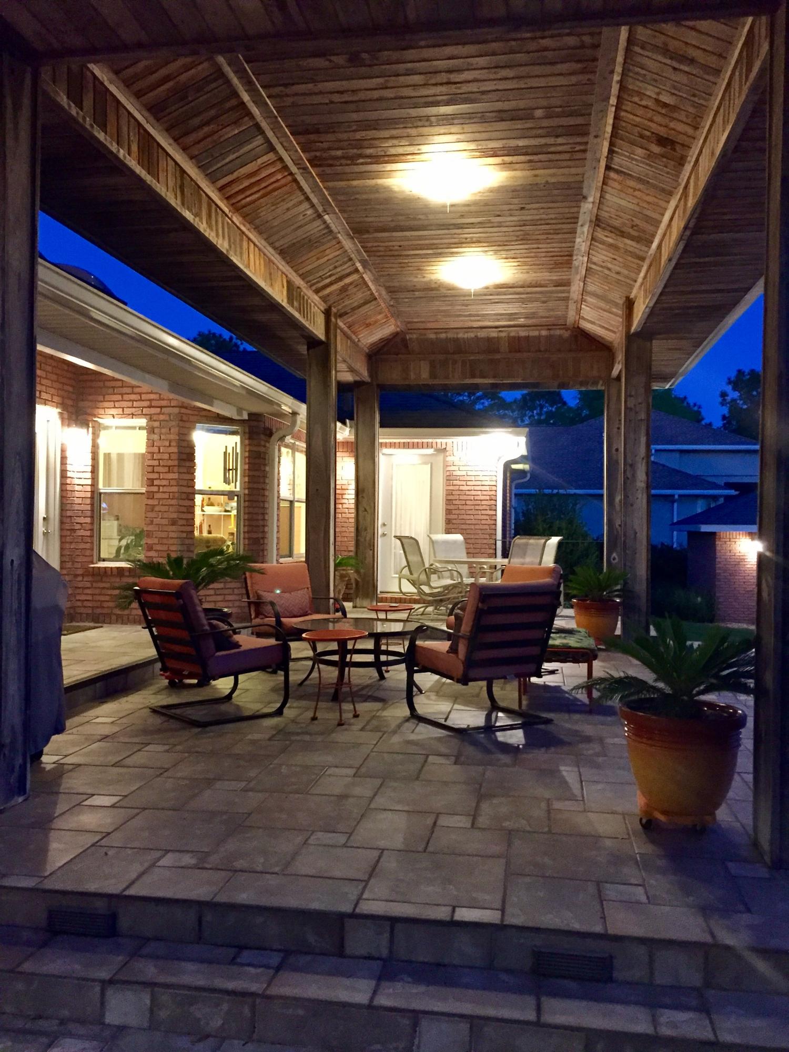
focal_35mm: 29
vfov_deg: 61.7
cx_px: 394
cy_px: 526
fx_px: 881
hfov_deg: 48.2
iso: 400
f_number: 2.2
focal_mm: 4.15
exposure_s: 1/15
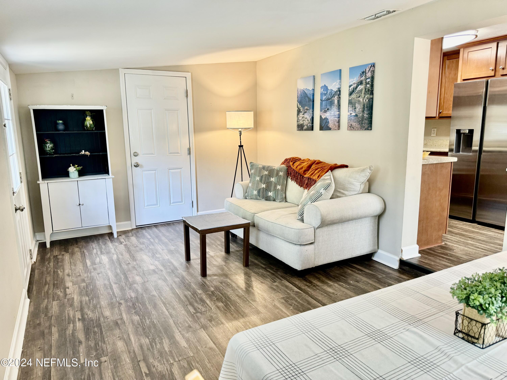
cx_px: 254
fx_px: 352
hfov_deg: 71.6
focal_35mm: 24
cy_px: 190
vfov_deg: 56.8
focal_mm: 6.76
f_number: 1.78
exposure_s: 1/120
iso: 160
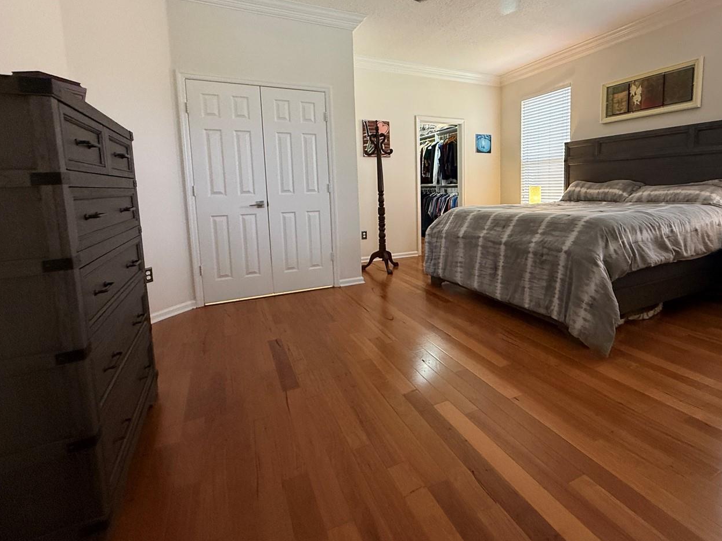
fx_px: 375
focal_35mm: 18
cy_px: 226
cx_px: 413
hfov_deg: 87.2
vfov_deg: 71.1
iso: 500
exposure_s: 1/60
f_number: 2.2
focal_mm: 2.22
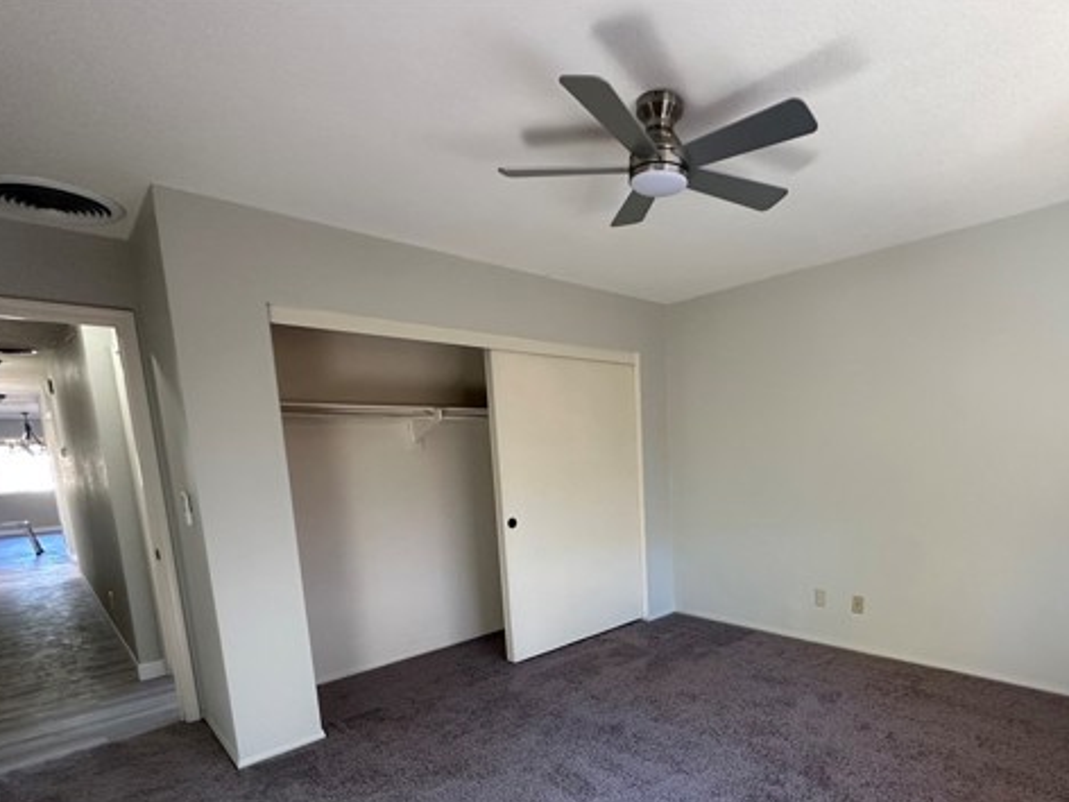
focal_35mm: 19
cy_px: 537
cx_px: 636
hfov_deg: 83.7
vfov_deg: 66.8
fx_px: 587
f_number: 2.2
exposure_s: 1/99
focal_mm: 2.22
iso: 250
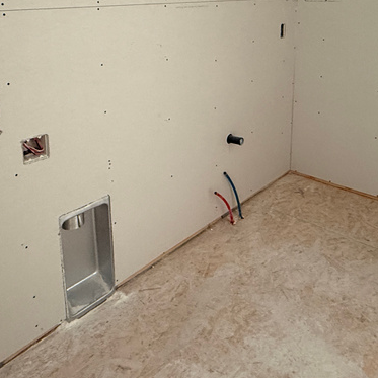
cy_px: 77
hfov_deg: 48.5
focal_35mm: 34
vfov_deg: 46.0
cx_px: 187
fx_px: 420
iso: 500
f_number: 2.2
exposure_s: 1/60
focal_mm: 2.22
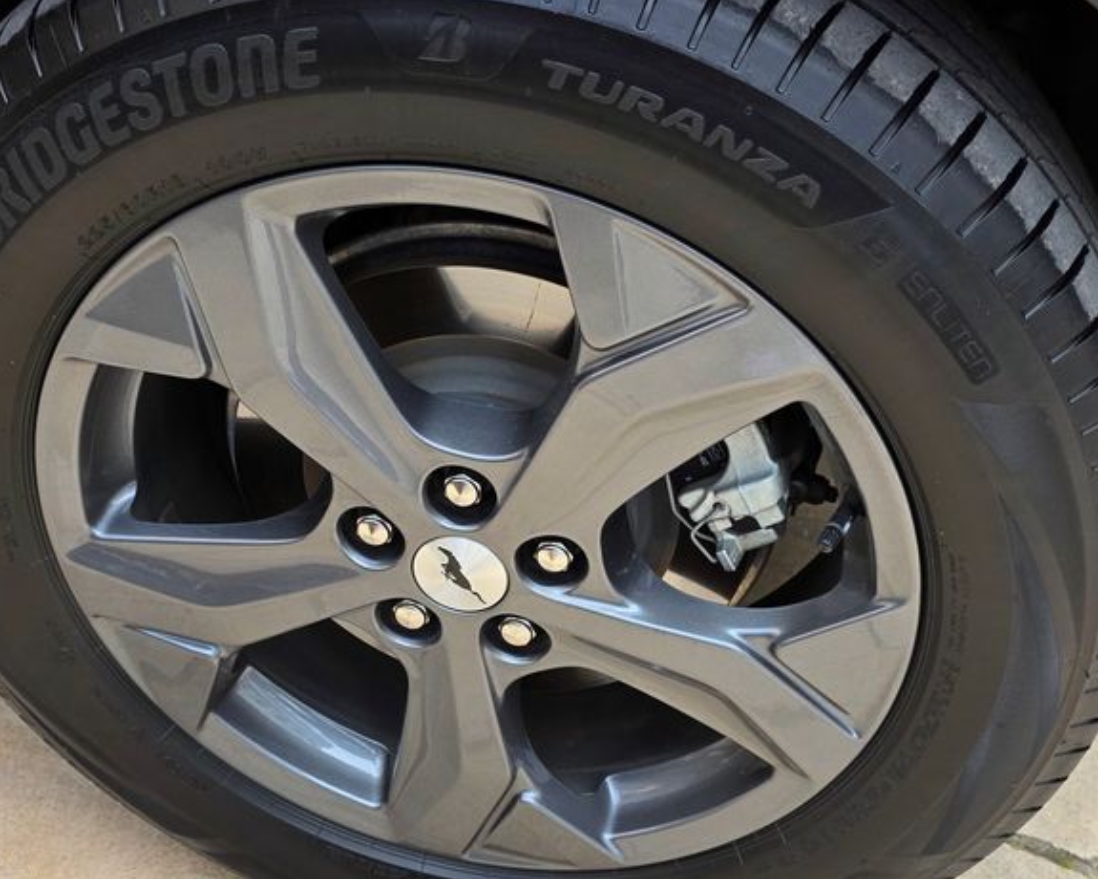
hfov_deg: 68.1
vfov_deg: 56.8
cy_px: 453
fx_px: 812
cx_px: 533
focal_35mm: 25
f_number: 1.7
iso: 50
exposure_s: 1/359
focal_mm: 6.3
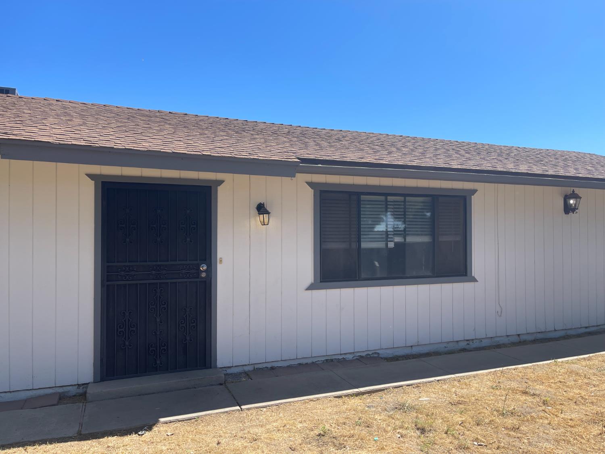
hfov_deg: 69.4
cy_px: 227
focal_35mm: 25
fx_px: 437
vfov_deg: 54.9
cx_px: 302
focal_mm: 5.1
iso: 32
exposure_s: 1/2387
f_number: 1.6
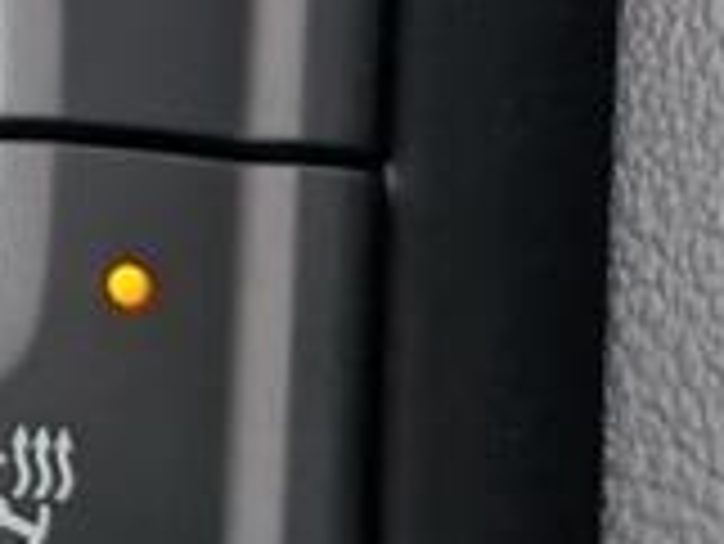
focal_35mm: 195
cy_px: -9
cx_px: -450
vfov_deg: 7.6
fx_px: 4082
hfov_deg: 9.8
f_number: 1.68
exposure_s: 1/833
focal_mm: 6.9
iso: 217
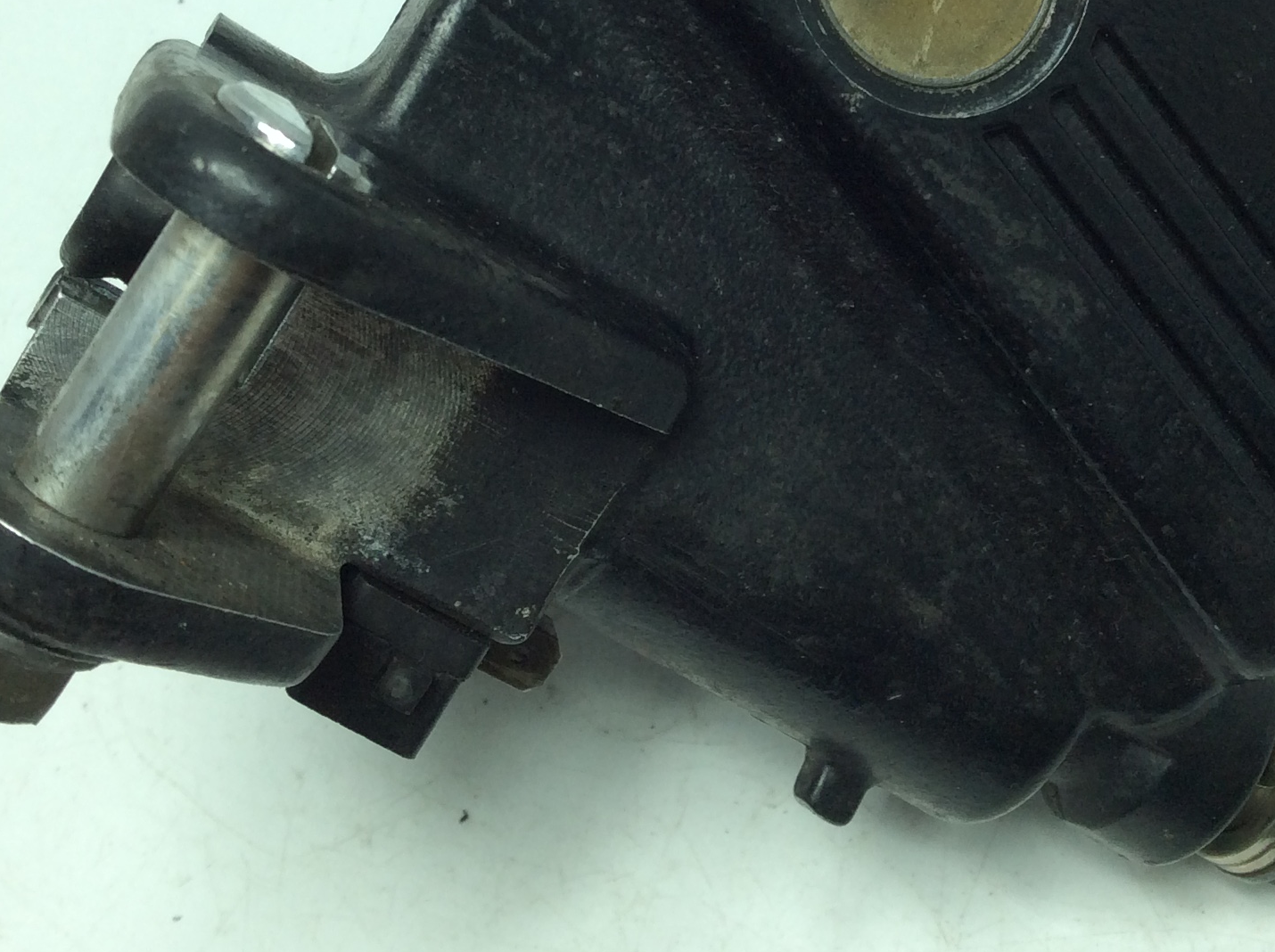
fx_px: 2133
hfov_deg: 33.2
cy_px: 173
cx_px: 738
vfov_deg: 24.7
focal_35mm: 58
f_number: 2.4
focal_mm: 3.3
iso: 32
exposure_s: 1/284
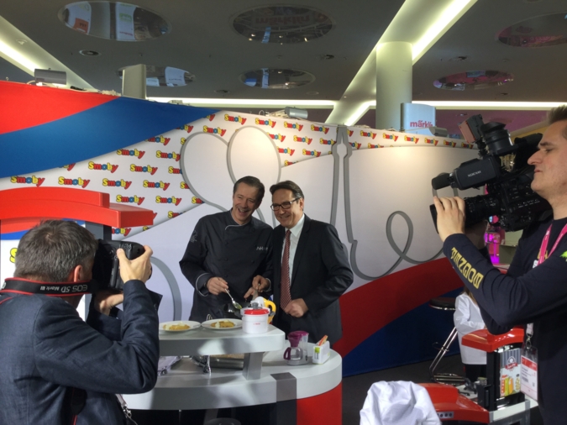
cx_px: 284
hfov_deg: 58.4
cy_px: 212
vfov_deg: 45.4
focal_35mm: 31
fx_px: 508
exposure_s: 1/30
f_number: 2.4
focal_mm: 3.3
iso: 32
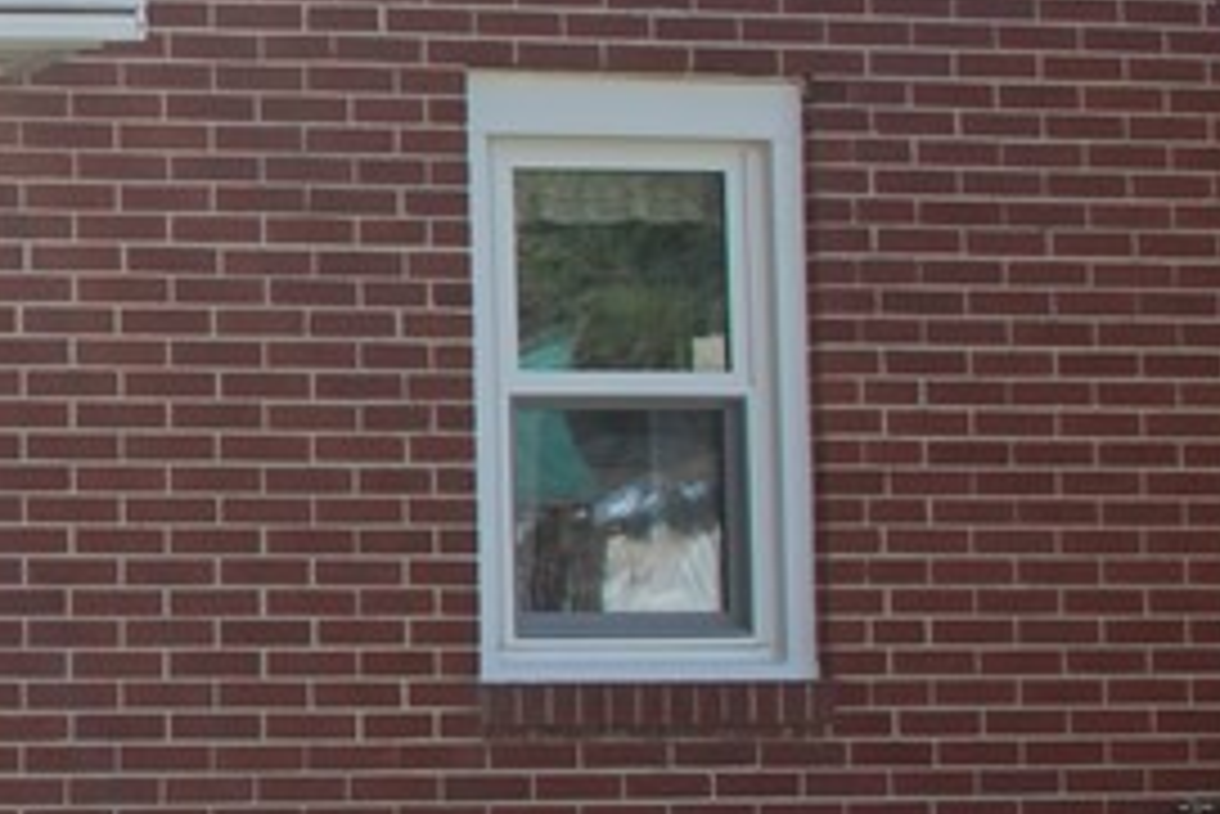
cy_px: 310
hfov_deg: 16.5
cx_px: -826
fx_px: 3662
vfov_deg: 12.7
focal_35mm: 108
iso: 200
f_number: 7.1
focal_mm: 18
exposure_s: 1/200
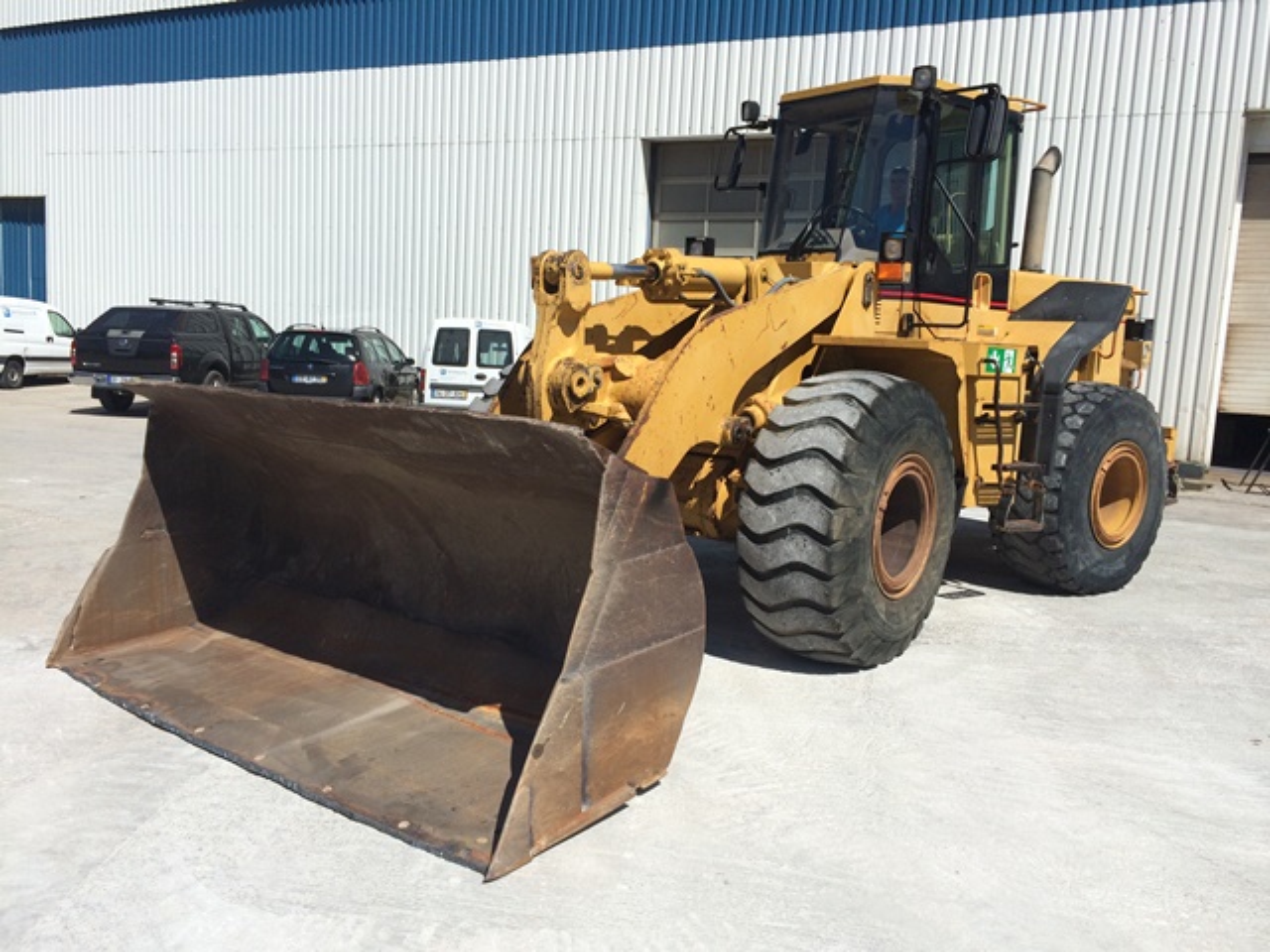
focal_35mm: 29
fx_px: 1064
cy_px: 476
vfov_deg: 48.2
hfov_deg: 61.7
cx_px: 635
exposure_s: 1/3425
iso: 32
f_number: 2.2
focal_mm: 4.15
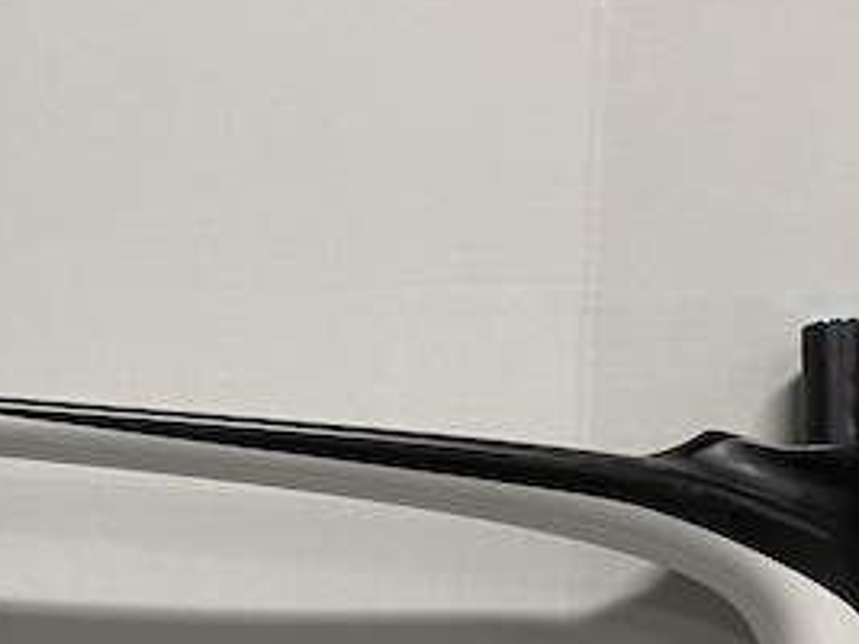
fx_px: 1935
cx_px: -90
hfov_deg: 23.5
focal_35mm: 78
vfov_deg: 17.7
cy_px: 844
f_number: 1.8
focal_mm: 4.25
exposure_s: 1/60
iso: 125
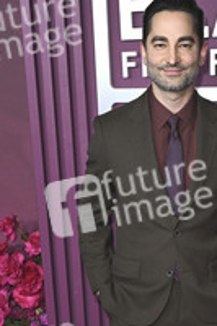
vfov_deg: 26.0
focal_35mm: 76
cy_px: 280
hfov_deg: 17.8
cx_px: 176
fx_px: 688
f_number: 6.3
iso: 2500
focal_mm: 38
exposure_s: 1/320
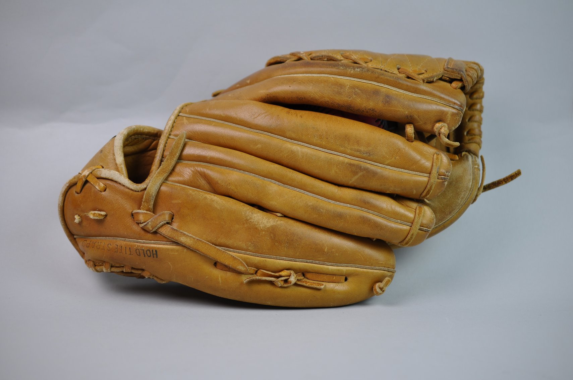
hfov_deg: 33.4
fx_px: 954
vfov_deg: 22.6
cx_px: 286
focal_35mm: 60
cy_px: 190
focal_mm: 40
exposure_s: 1/40
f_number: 3.2
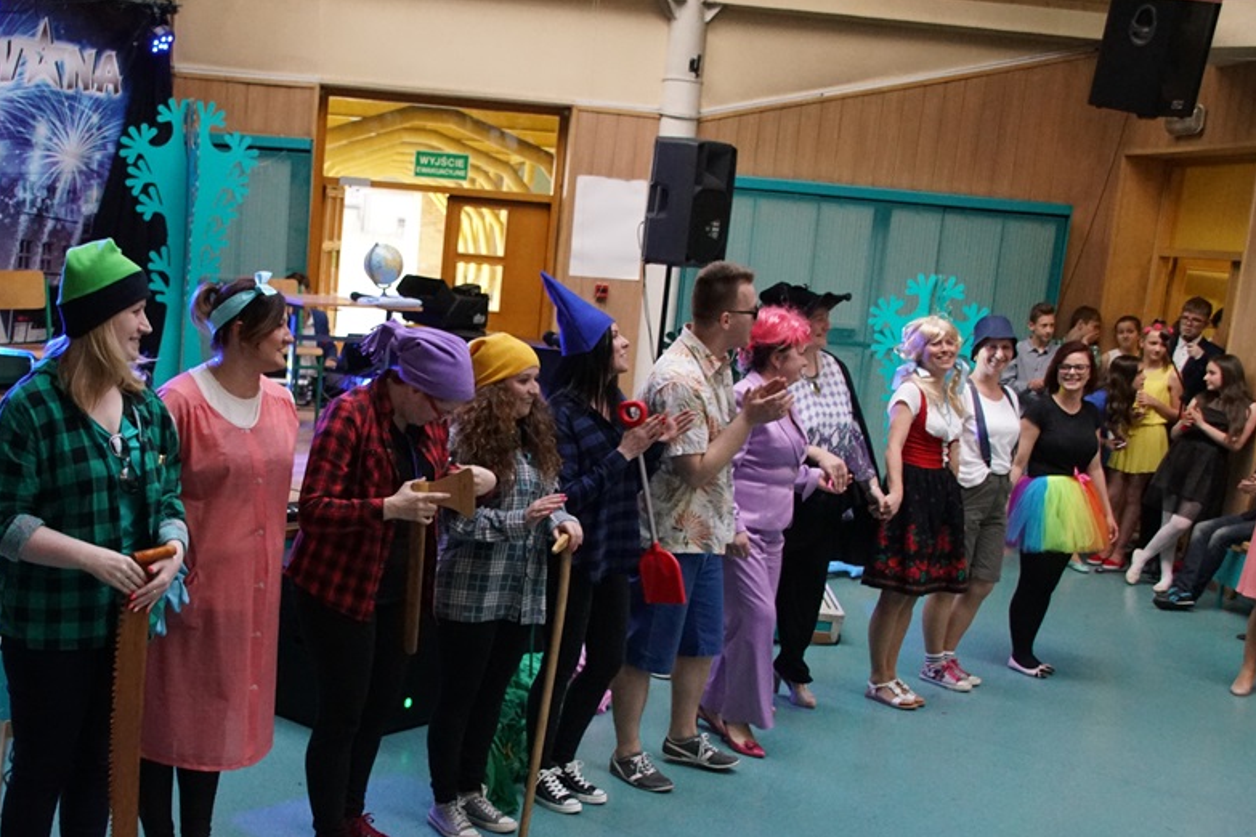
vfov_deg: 29.2
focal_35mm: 46
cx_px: 460
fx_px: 1605
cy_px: 506
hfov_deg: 42.4
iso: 3200
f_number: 4
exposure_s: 1/100
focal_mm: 24
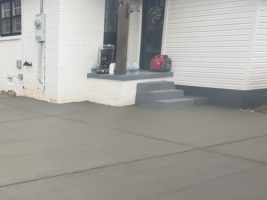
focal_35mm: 48
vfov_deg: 29.7
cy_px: 154
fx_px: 370
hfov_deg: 36.7
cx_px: 18
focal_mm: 6.76
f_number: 1.78
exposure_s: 1/730
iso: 80
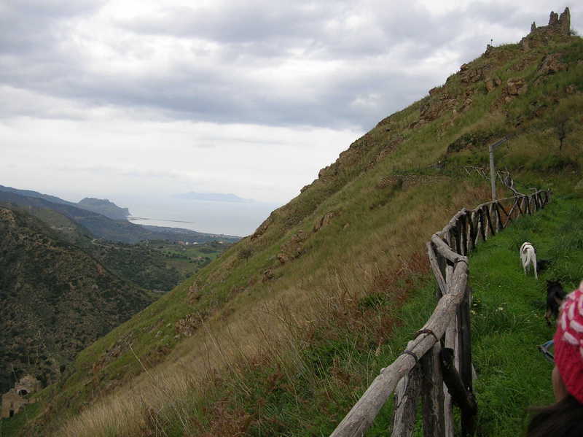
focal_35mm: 36
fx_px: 606
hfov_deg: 51.4
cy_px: 218
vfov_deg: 39.6
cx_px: 292
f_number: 2.7
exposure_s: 1/140
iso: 50
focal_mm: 6
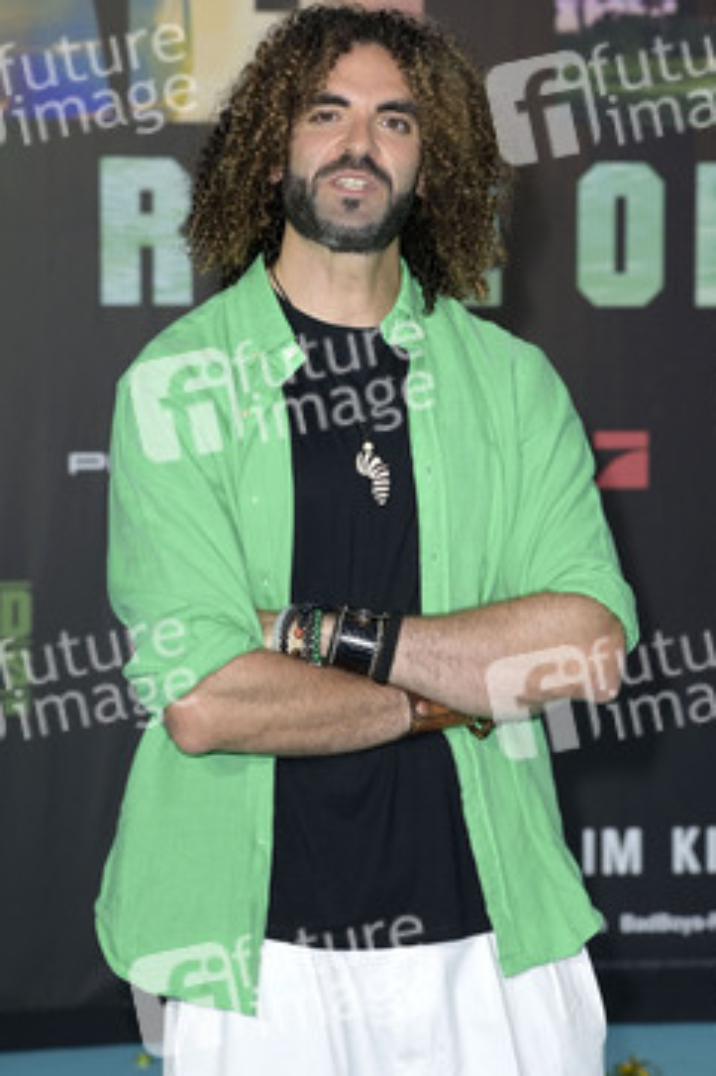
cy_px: 541
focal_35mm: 116
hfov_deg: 11.8
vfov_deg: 17.6
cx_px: 368
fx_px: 3464
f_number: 5.6
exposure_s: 1/250
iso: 320
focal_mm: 105
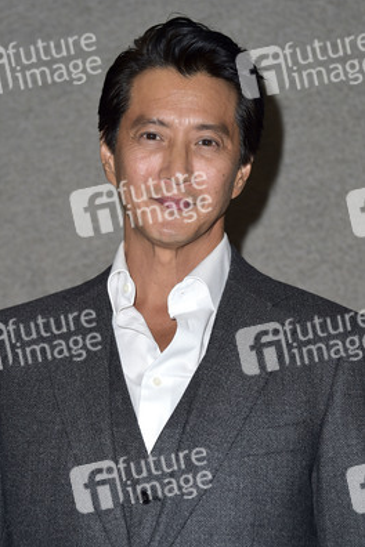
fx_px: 1612
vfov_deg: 19.3
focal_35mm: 106
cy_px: 274
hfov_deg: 12.9
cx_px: 182
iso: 500
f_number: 6.3
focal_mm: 105
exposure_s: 1/250
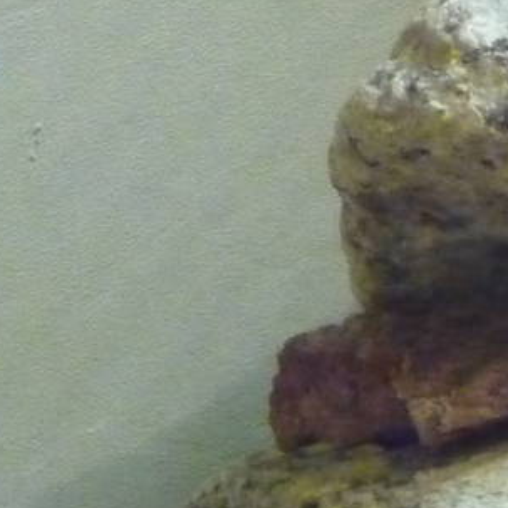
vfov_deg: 5.6
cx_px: 1264
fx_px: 5197
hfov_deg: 5.4
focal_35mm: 313
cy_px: -99
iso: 800
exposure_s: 1/8
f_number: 4.5
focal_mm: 11.3
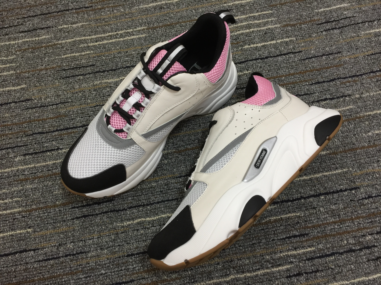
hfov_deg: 61.7
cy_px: 142
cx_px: 190
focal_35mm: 29
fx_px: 319
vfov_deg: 48.2
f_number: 2.2
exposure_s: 1/17
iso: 40
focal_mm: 4.15
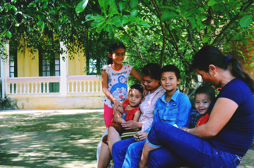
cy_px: 84
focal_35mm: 36
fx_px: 253
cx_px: 127
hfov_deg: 53.2
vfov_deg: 36.7
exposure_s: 1/400
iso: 3200
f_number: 10
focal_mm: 24
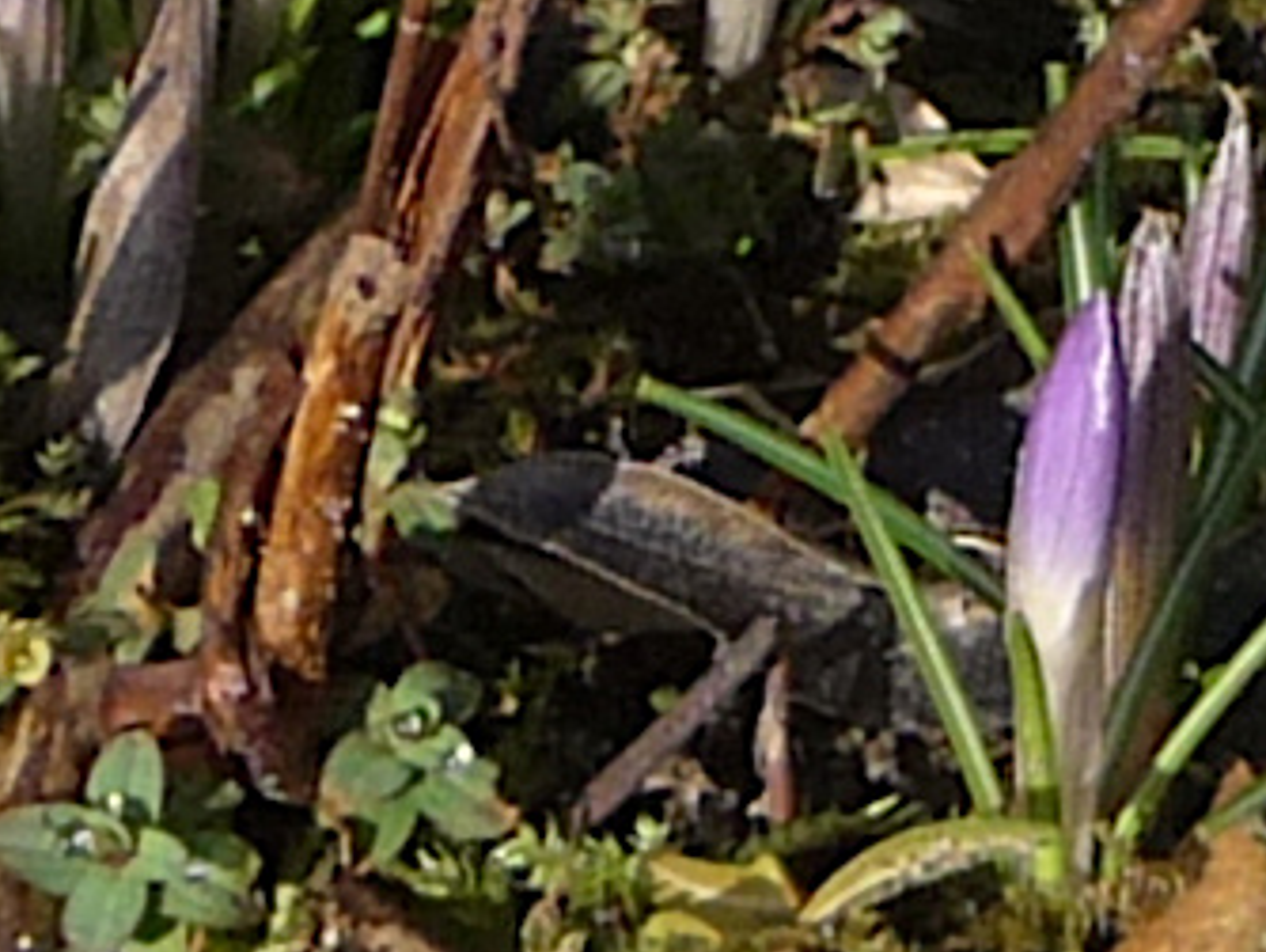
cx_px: 447
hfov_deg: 15.0
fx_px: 4794
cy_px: -116
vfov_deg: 11.2
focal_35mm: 131
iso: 100
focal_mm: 5
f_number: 3.4
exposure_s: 1/640
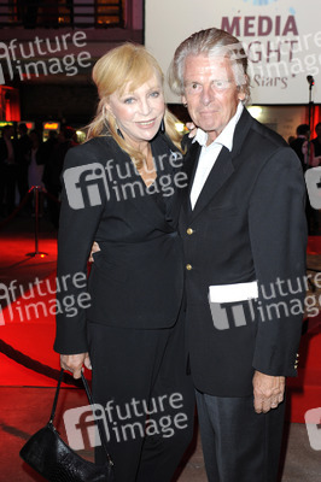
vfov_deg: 41.1
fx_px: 643
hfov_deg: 28.0
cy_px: 241
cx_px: 160
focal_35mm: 48
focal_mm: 48
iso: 1600
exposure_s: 1/40
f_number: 5.6
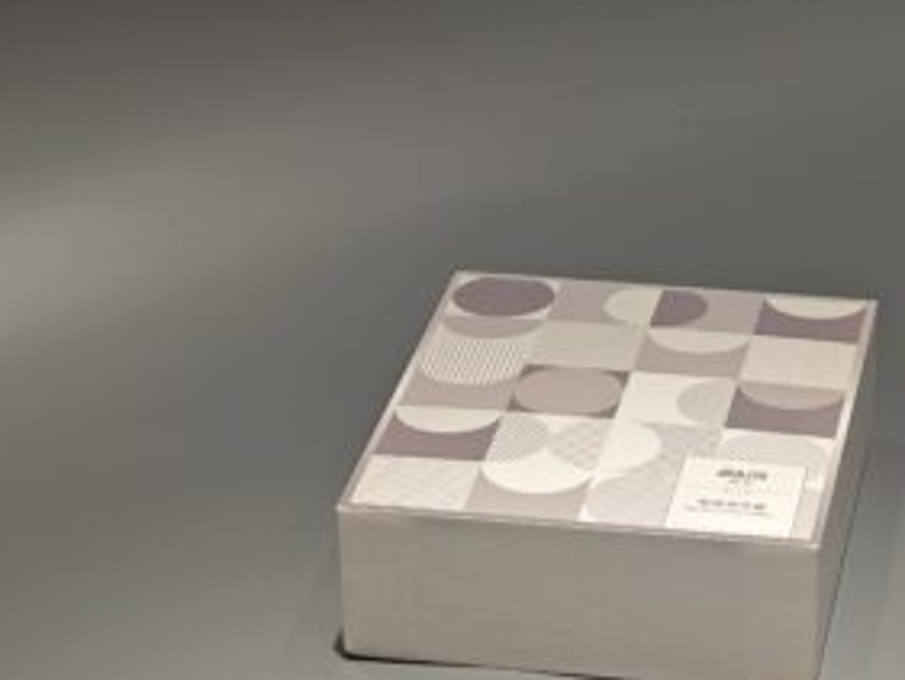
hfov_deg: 15.4
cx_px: 599
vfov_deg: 11.6
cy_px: 509
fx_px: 3348
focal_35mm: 128
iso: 100
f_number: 2
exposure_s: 1/100
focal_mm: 10.1
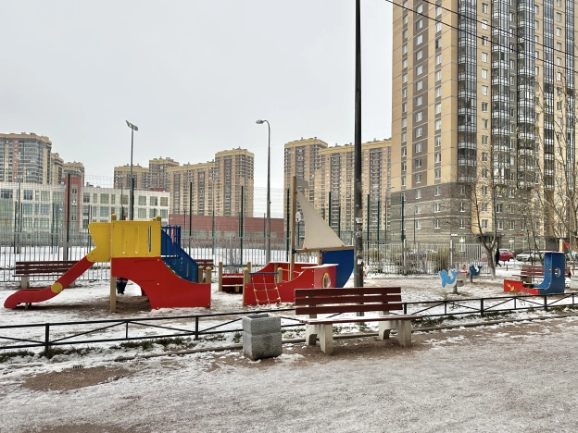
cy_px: 216
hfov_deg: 71.6
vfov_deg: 56.8
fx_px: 401
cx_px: 289
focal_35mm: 24
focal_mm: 6.86
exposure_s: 1/480
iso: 80
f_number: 1.78
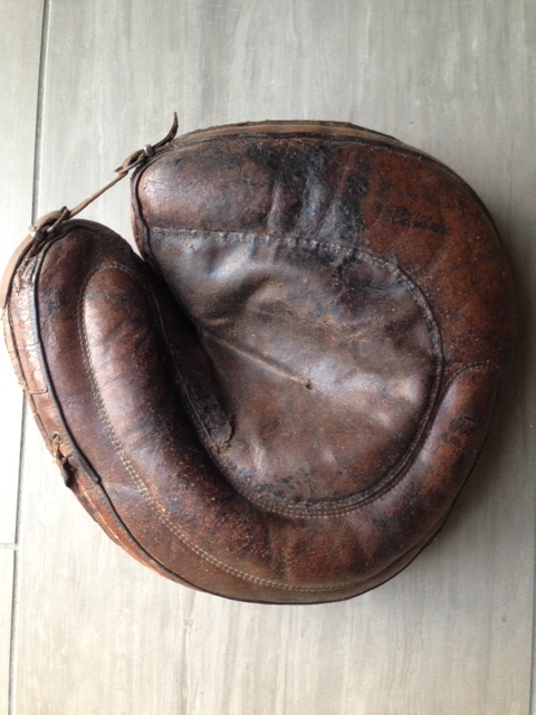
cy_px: 358
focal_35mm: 33
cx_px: 268
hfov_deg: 42.9
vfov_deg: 55.4
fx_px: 681
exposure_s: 1/20
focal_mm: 4.12
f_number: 2.4
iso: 200
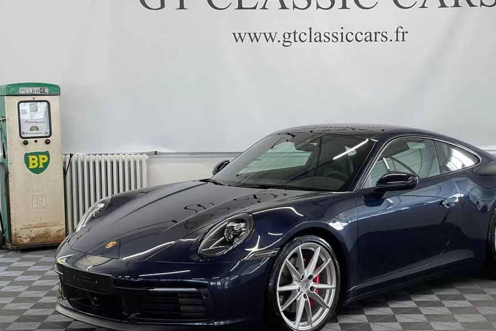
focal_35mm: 64
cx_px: 288
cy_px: 176
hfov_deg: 31.4
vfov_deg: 21.2
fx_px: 882
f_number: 2
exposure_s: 1/121
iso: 160
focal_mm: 6
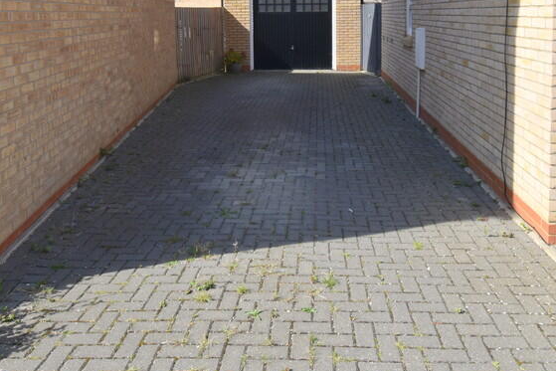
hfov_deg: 57.2
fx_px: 510
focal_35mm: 33
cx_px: 285
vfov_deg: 37.8
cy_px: 49
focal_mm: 12
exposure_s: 1/250
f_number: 8
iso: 125
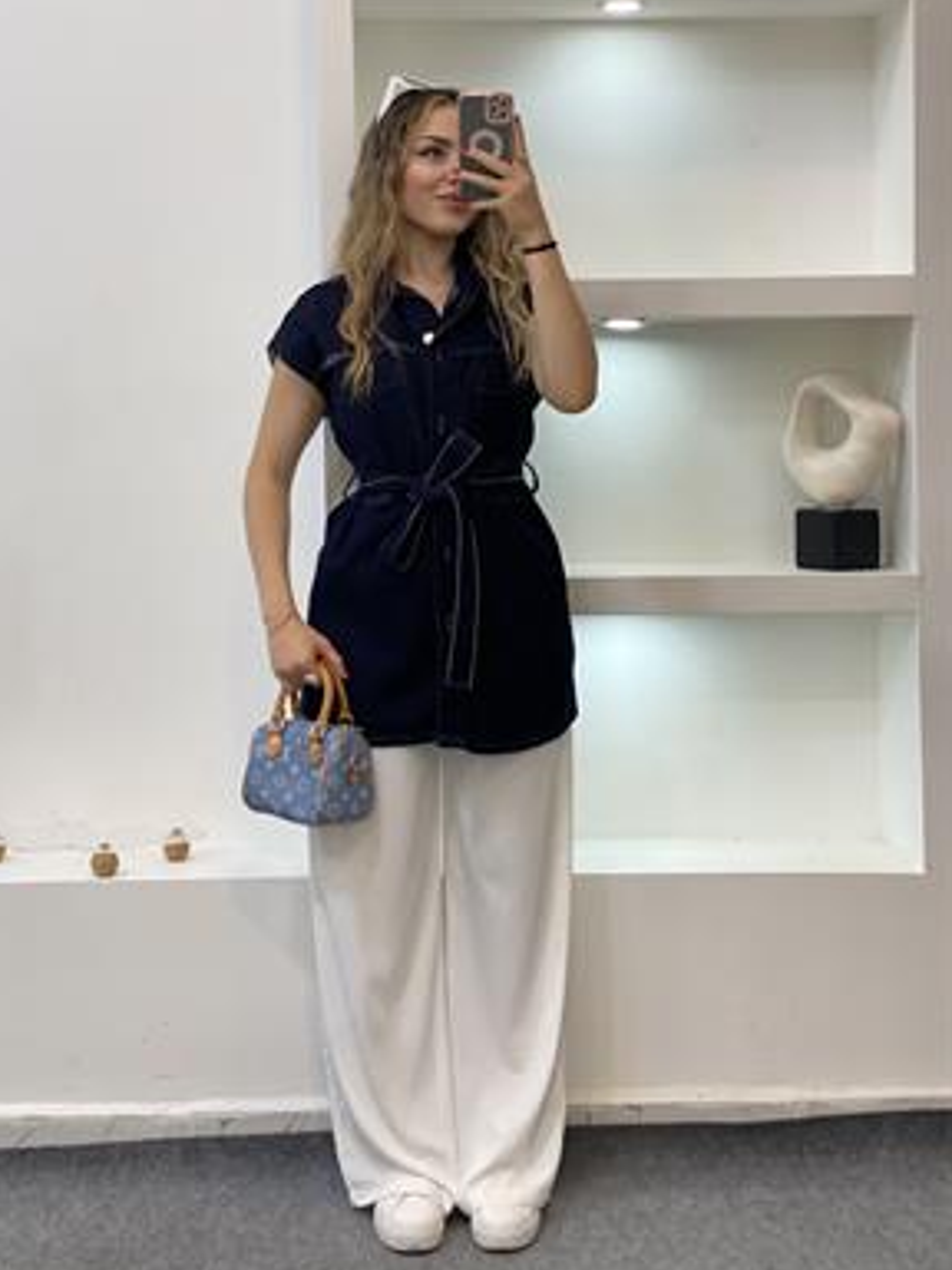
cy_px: 620
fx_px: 2053
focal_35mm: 56
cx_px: 443
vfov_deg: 34.3
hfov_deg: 26.1
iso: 80
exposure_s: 1/100
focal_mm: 6
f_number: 2
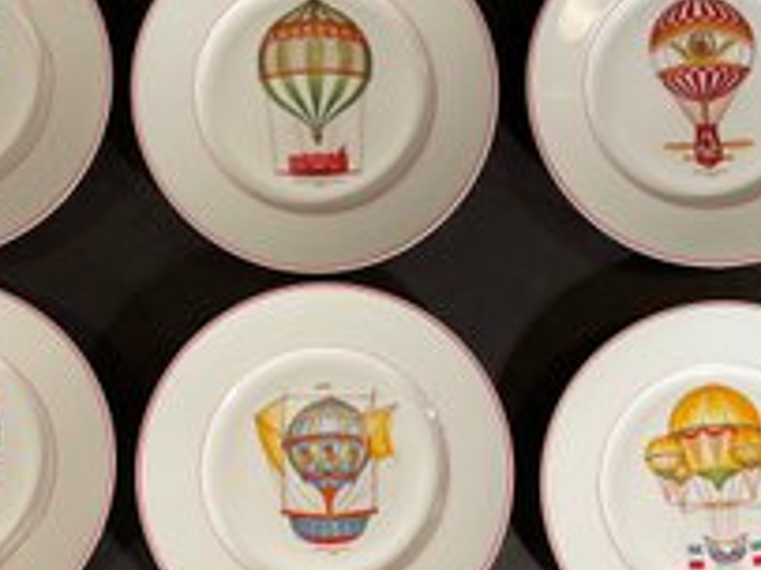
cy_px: 324
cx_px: 317
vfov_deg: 29.6
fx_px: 1077
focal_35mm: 49
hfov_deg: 38.8
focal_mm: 3
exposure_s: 1/60
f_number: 1.8
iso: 64
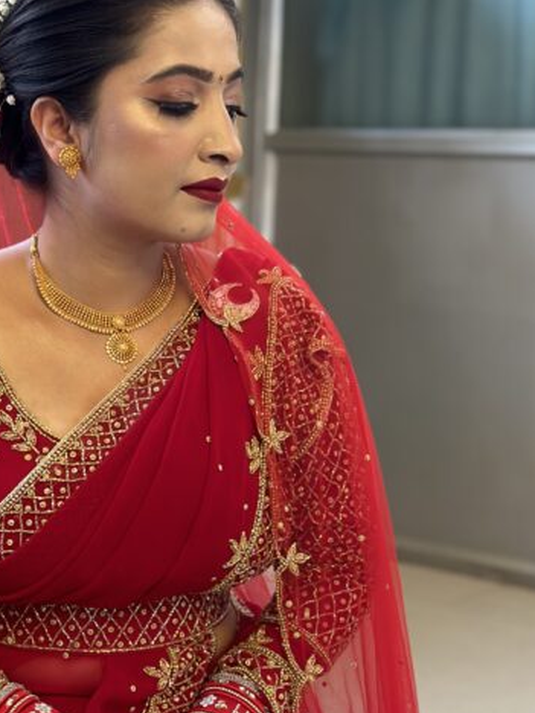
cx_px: 108
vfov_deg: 23.8
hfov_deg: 17.8
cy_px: 413
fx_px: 1690
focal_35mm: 82
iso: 160
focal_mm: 6.86
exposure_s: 1/60
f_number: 1.78
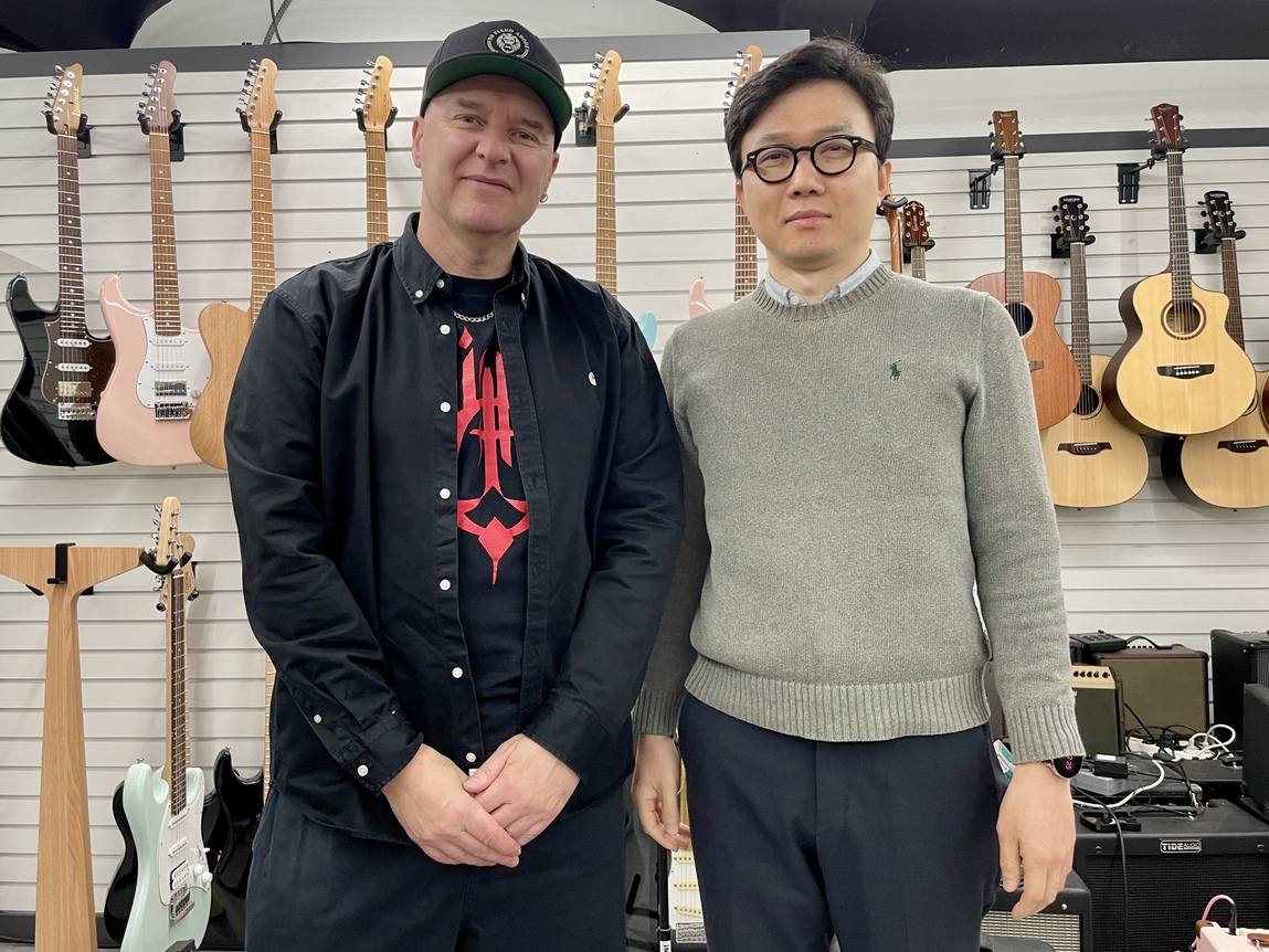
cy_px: 476
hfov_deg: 67.3
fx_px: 953
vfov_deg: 53.1
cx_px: 634
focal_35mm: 26
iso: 100
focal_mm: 4.2
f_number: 1.6
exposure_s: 1/60
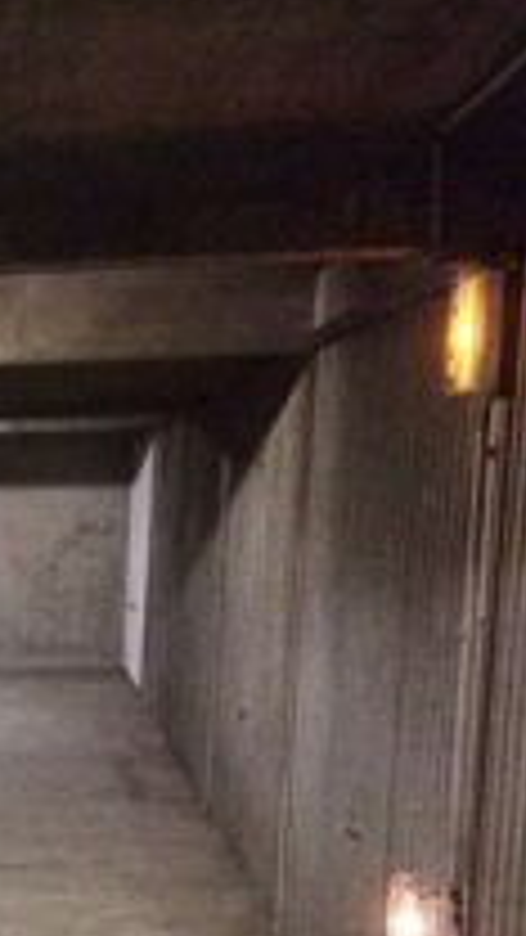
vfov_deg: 28.2
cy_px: 774
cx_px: -548
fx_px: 1810
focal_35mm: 73
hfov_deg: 13.8
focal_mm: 4.15
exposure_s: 1/17
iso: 500
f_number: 2.2
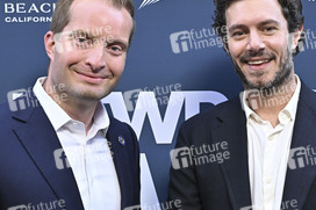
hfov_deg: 29.7
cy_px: 126
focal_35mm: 68
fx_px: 597
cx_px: 169
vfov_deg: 20.0
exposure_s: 1/320
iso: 1600
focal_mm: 41
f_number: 6.3
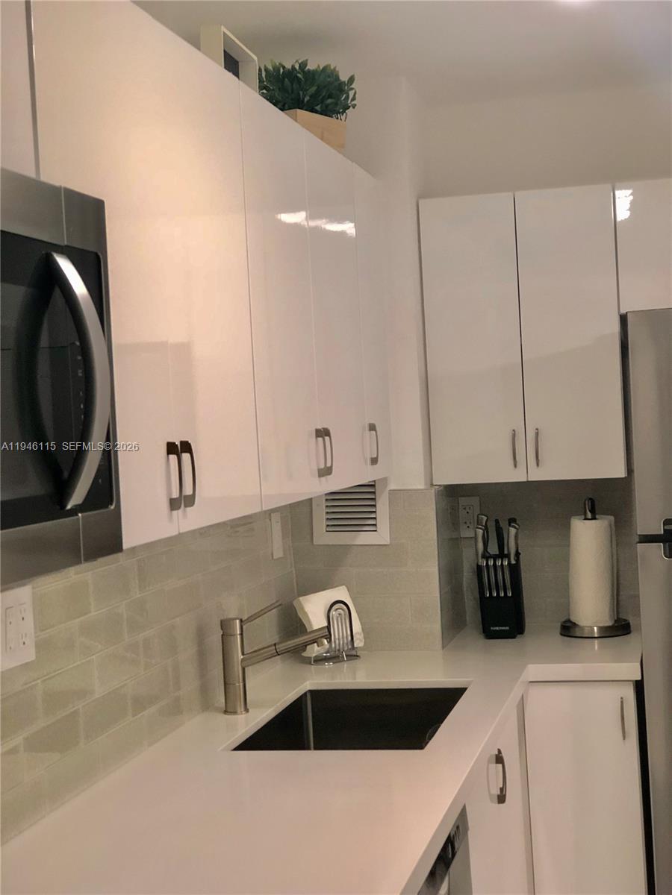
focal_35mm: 57
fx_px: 1475
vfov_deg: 33.8
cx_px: 336
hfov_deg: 25.7
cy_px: 448
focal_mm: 6.6
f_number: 2.8
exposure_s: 1/60
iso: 250
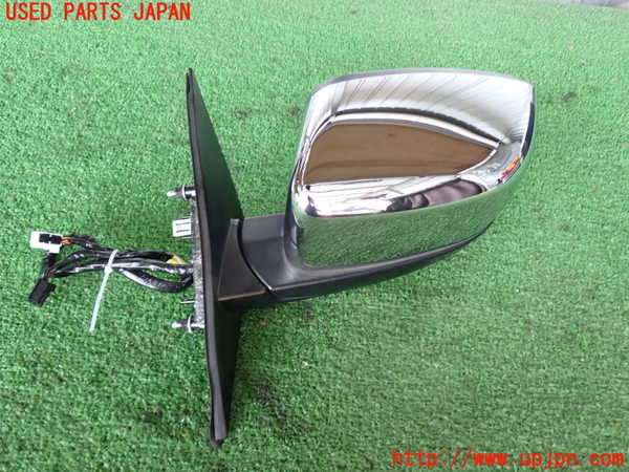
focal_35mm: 36
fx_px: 654
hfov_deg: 51.4
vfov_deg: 39.7
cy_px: 236
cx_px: 314
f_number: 2.5
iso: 200
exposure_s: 1/50
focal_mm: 6.37
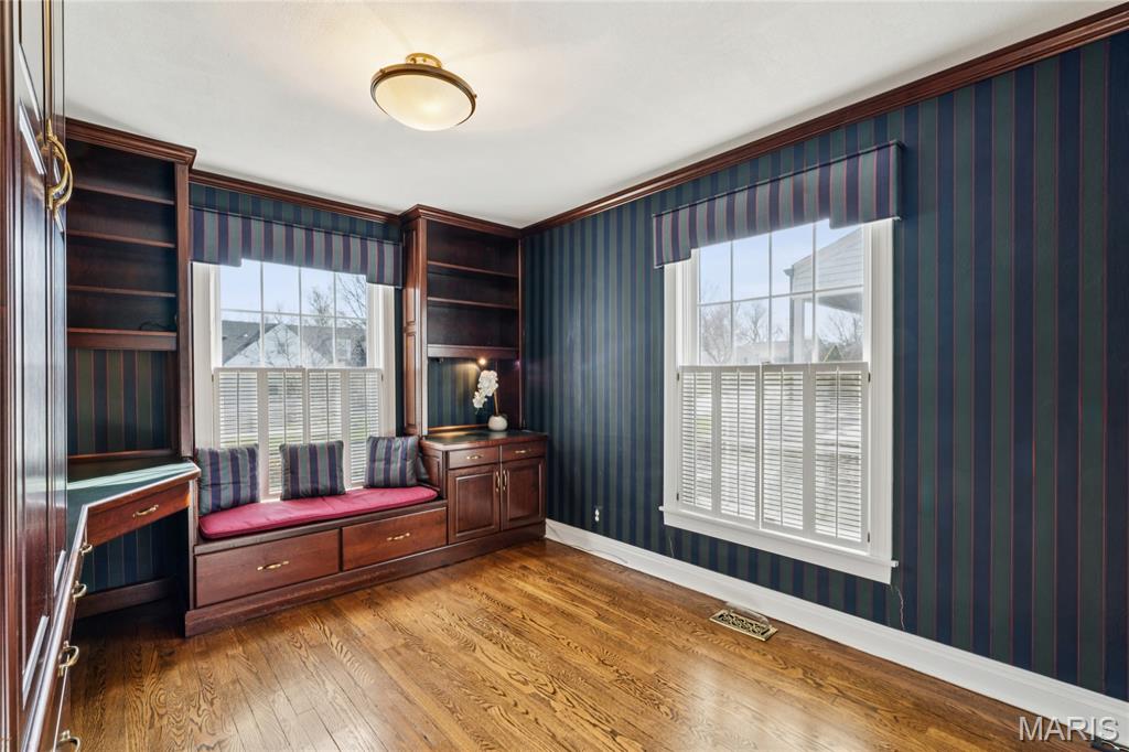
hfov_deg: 97.1
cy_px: 376
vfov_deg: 74.1
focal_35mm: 16
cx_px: 564
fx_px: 498
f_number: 13
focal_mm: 15.9
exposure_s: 1/3.33
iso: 100
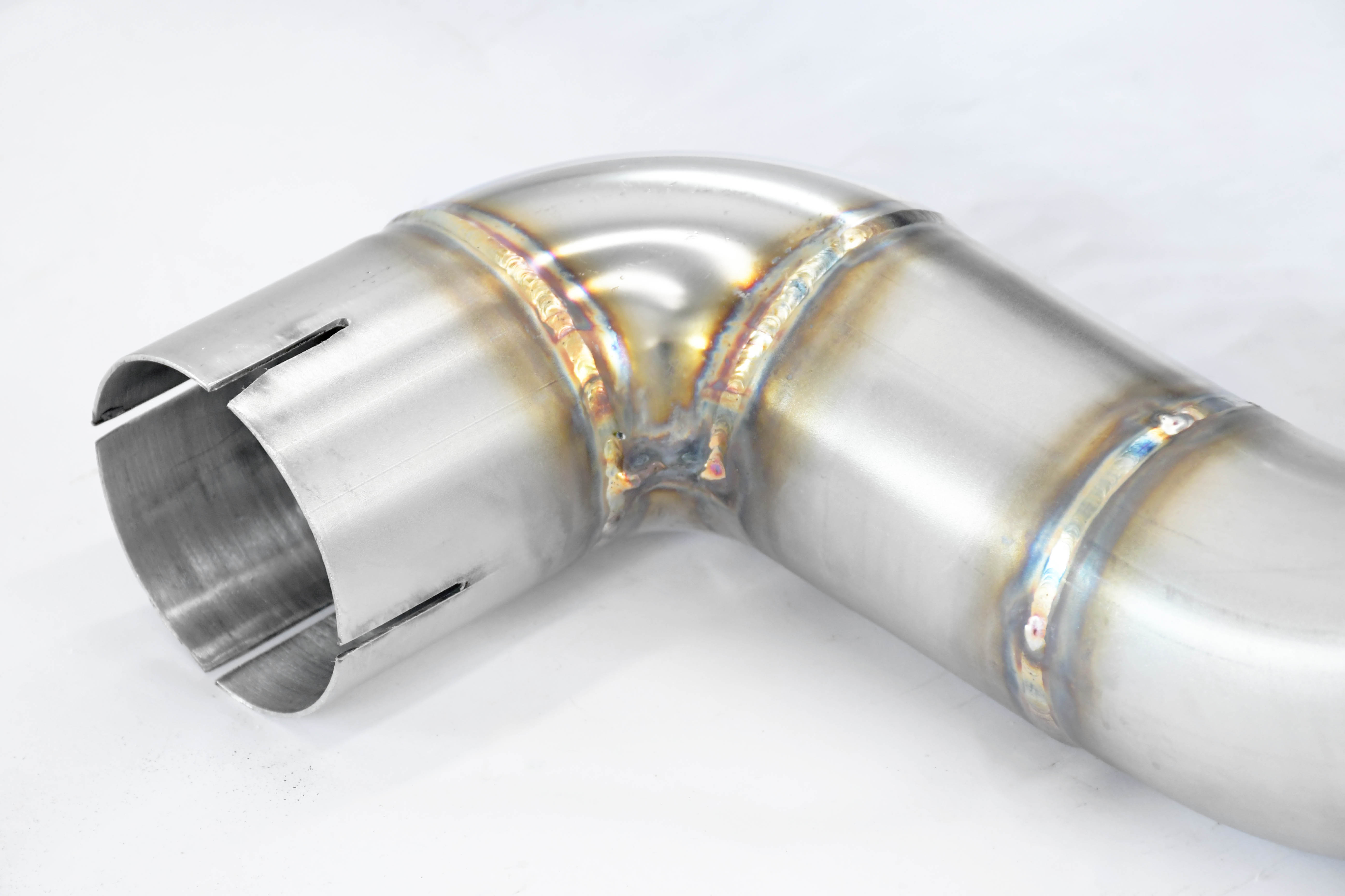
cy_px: 448
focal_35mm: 150
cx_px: 672
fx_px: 5604
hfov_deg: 13.7
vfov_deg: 9.1
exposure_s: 1/160
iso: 2000
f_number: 8
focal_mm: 100
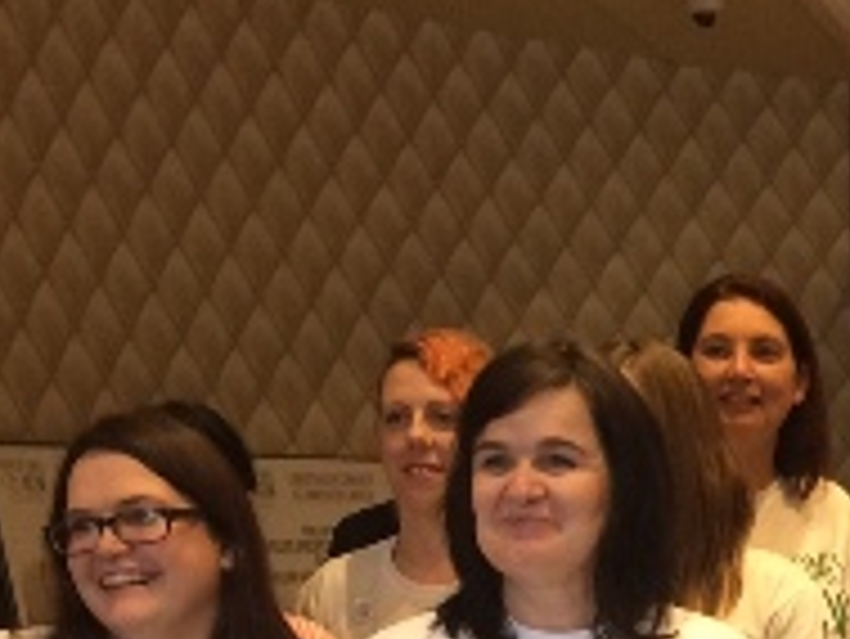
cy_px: 900
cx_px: 819
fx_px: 2408
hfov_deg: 19.5
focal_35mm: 98
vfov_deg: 14.3
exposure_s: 1/33
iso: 160
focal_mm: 4.15
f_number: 2.2
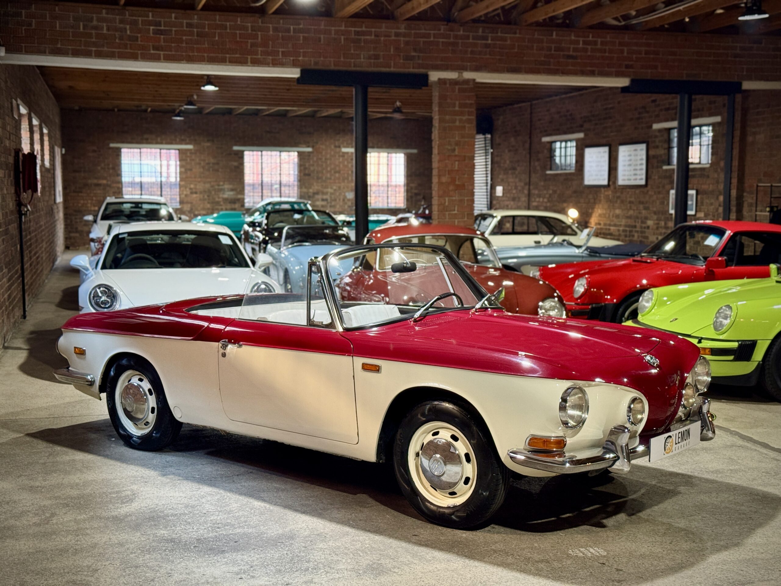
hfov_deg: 39.7
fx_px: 1083
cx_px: 390
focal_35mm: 48
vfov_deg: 30.3
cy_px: 293
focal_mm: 6.76
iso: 250
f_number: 1.78
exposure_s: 1/50
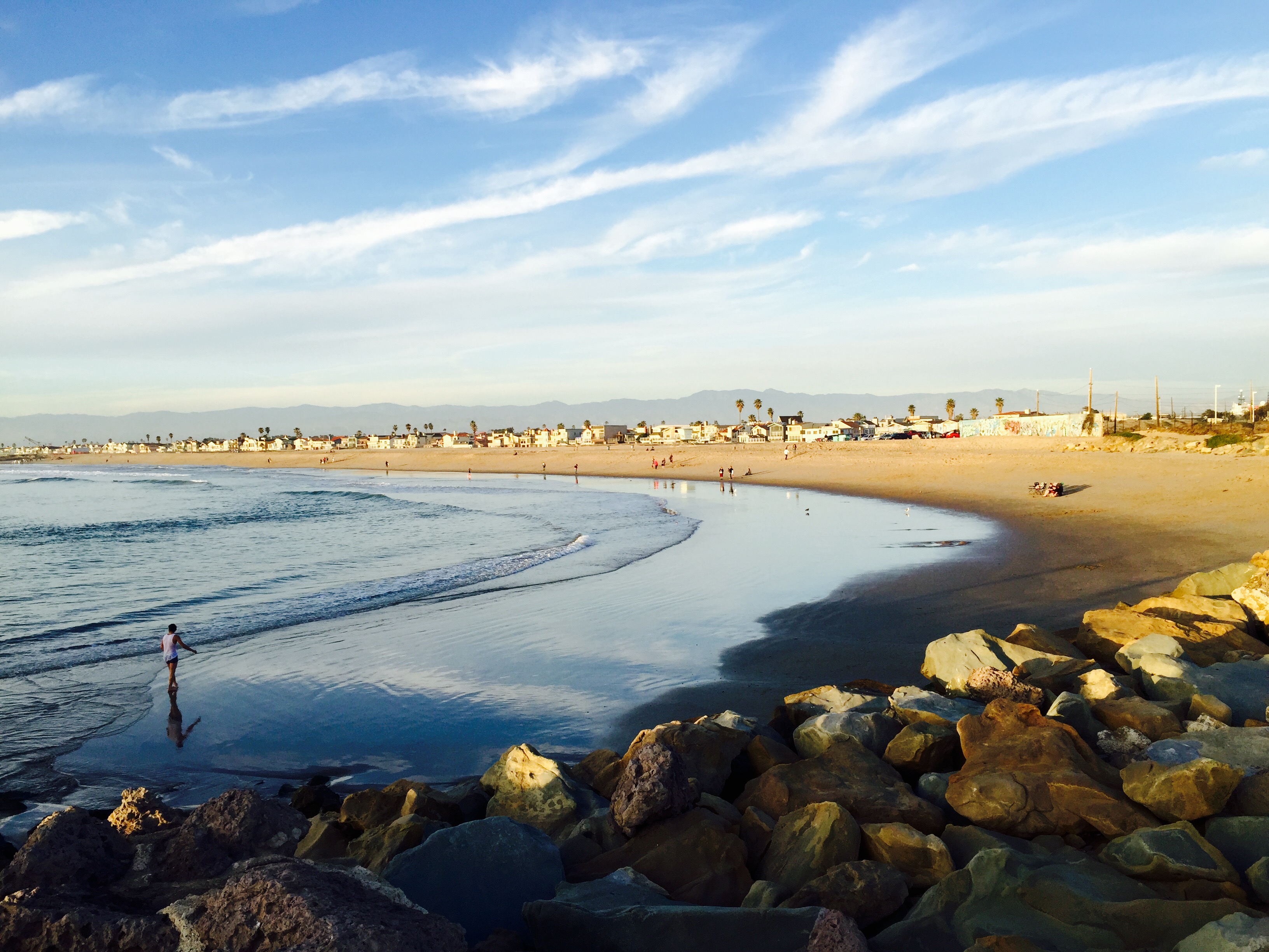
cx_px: 634
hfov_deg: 61.7
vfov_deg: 48.2
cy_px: 476
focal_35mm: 29
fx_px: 1063
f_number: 2.2
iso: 32
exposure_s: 1/682
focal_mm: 4.15
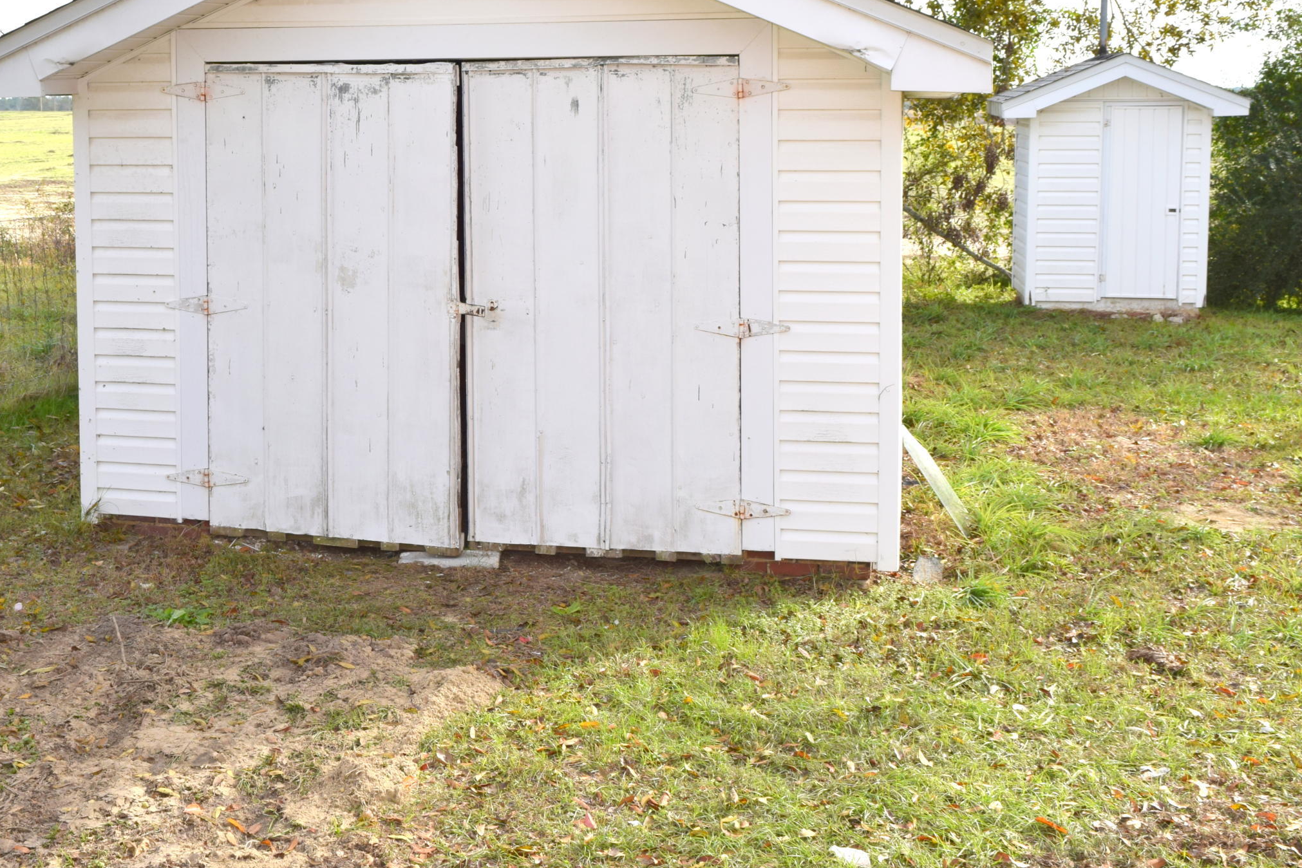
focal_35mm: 47
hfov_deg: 41.9
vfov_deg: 28.5
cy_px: 265
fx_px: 1690
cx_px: 507
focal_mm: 21
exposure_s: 1/200
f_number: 9
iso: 100
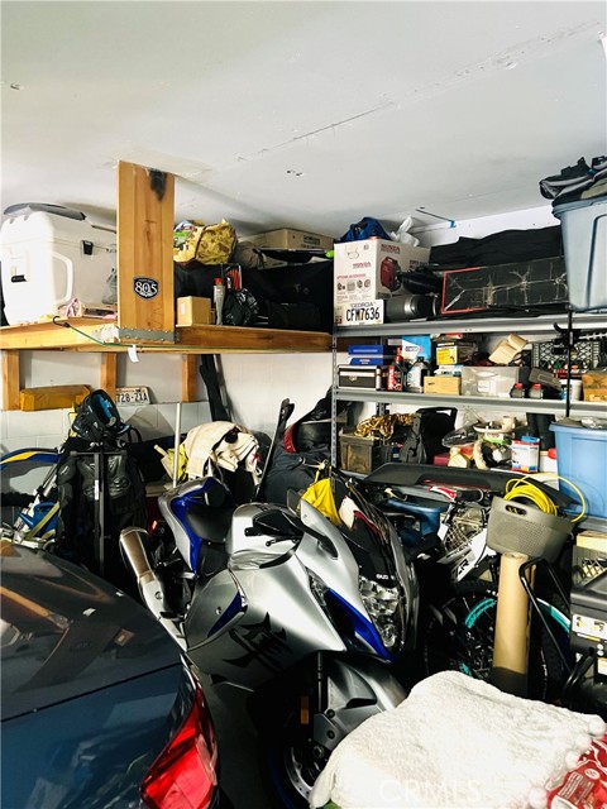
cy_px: 404
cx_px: 304
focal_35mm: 26
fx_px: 608
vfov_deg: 67.3
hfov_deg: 53.1
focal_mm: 5.7
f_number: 1.5
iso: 640
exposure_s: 1/30
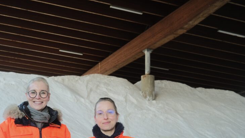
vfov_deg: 23.1
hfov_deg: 40.3
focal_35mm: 51
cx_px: 95
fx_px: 331
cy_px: 113
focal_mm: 23
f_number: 2.8
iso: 640
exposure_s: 1/250
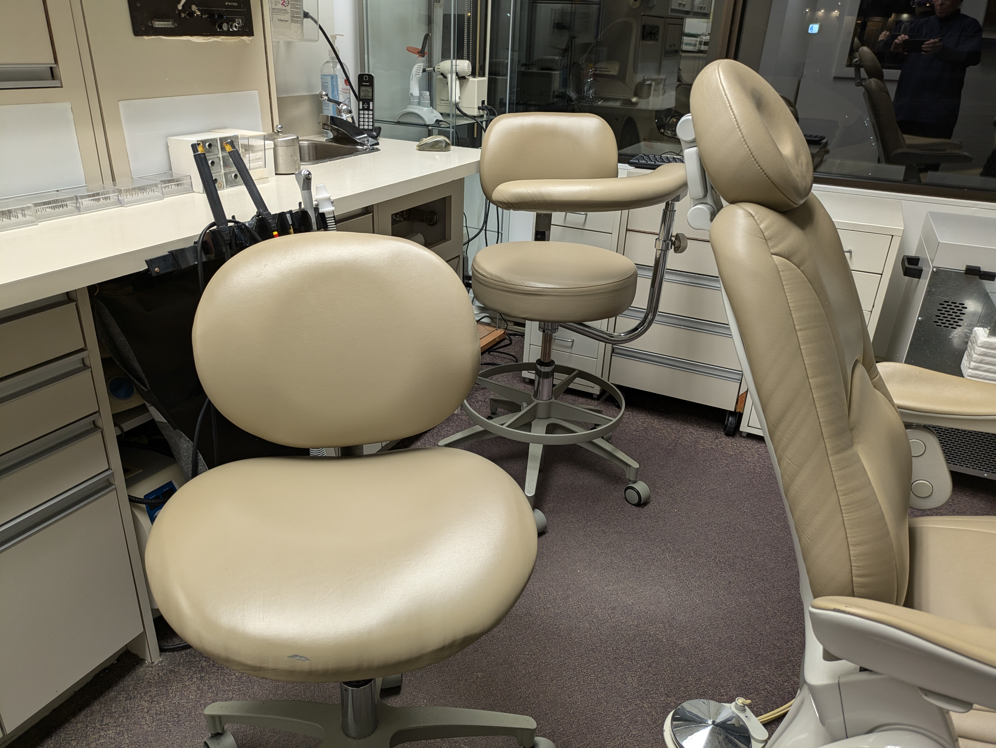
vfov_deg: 54.9
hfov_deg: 69.4
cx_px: 498
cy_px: 374
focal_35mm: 25
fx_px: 720
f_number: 1.89
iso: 56
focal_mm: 5.43
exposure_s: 1/30
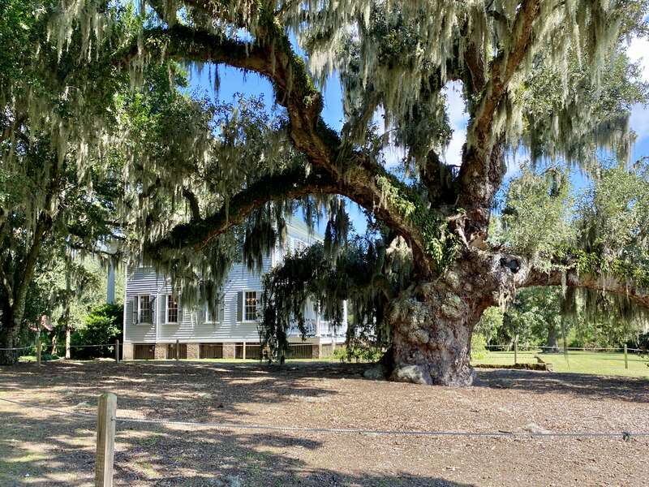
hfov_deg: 67.3
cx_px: 324
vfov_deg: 53.1
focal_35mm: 26
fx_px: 487
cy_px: 244
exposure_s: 1/630
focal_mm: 4.25
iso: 32
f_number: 1.8
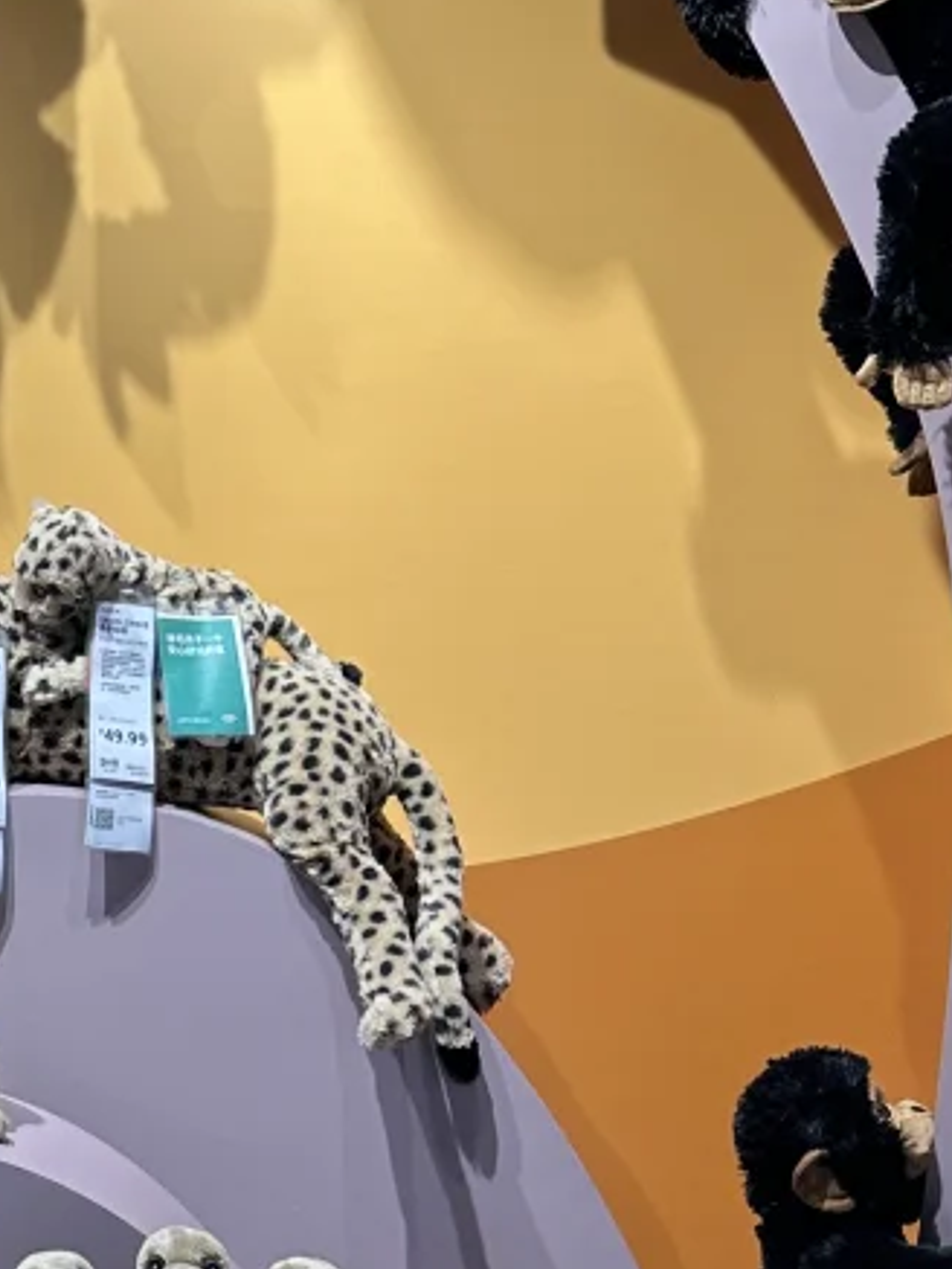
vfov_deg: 24.5
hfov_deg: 18.1
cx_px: -55
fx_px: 2895
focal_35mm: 79
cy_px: 331
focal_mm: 6.86
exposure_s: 1/121
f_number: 1.78
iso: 125
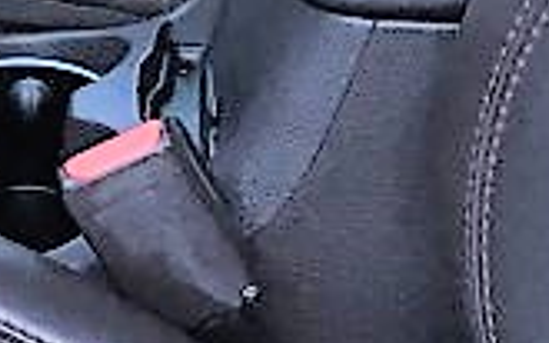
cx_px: -319
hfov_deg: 10.5
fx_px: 2857
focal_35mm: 191
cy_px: -223
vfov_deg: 6.7
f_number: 2.2
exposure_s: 1/30
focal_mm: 4.15
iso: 32
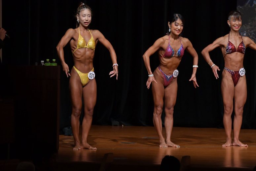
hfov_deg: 7.2
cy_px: 86
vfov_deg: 4.8
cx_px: 128
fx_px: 2026
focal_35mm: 285
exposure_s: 1/400
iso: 4000
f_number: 5.6
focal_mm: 190
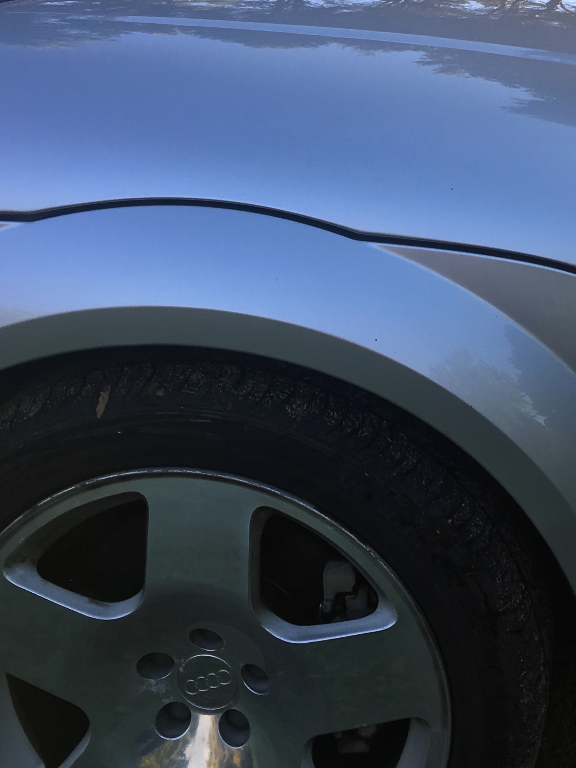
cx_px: 479
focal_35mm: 58
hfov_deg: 24.7
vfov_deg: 32.9
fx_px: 1287
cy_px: 256
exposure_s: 1/209
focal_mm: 4.15
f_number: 2.2
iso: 25
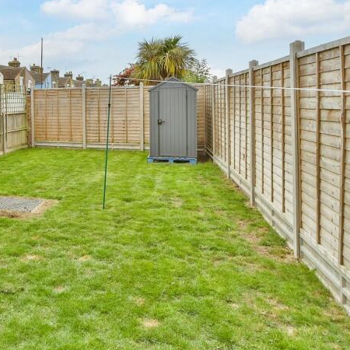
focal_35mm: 29
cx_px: 45
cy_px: 105
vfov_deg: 54.0
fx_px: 332
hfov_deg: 50.3
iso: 500
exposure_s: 1/250
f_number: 8
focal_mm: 10
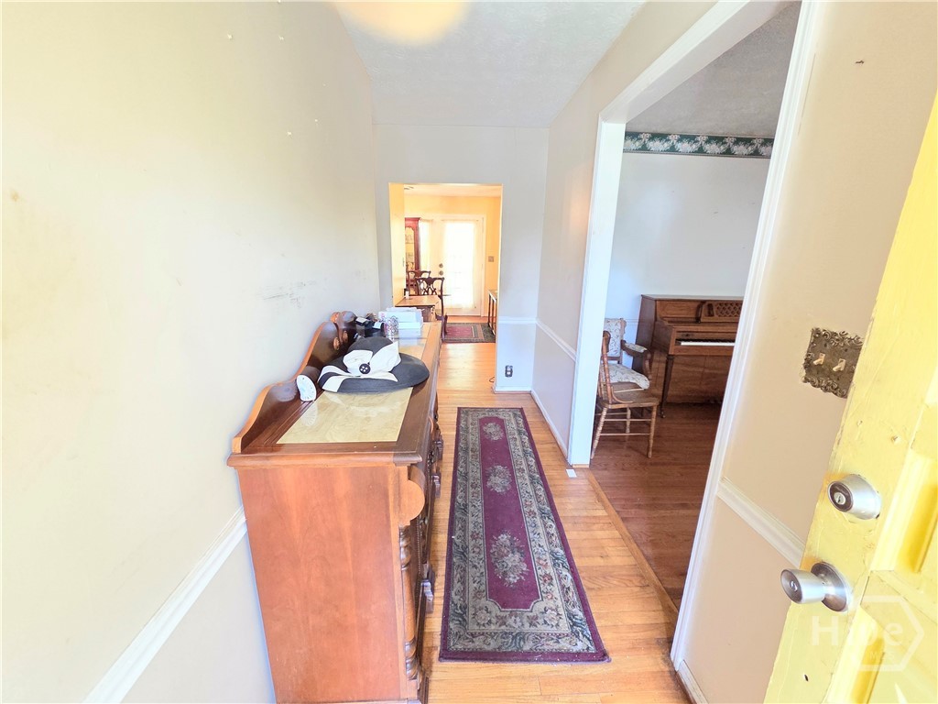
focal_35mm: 13
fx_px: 352
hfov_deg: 106.2
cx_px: 469
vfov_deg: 89.9
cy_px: 352
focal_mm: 2.2
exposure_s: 1/60
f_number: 2.2
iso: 1250
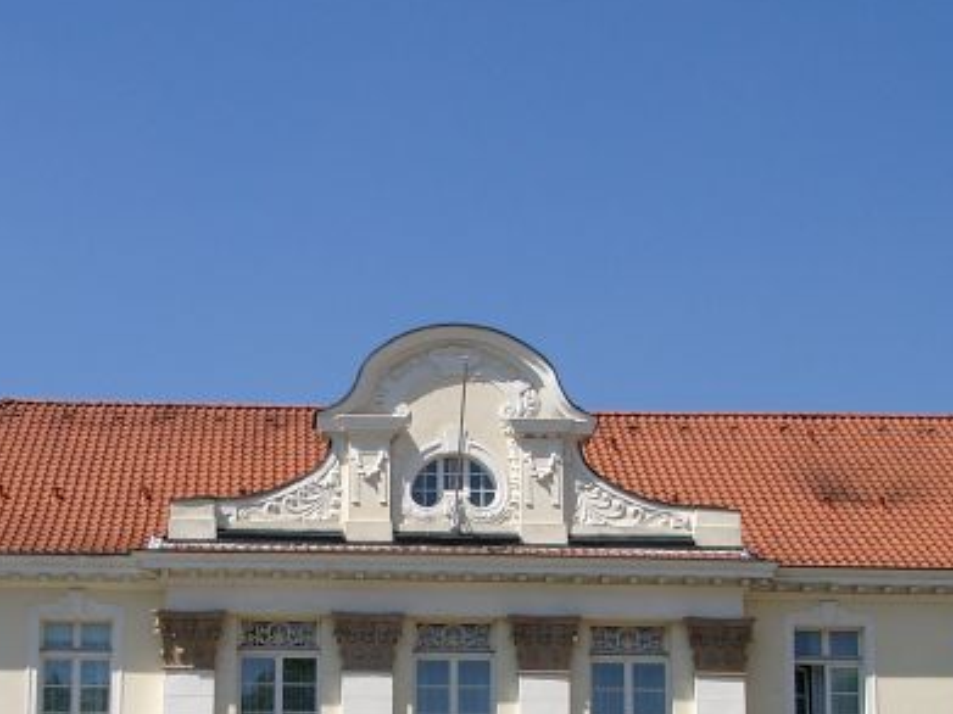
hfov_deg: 22.7
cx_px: 390
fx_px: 2367
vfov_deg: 17.0
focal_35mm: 86
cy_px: 558
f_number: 4
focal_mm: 8.82
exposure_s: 1/946
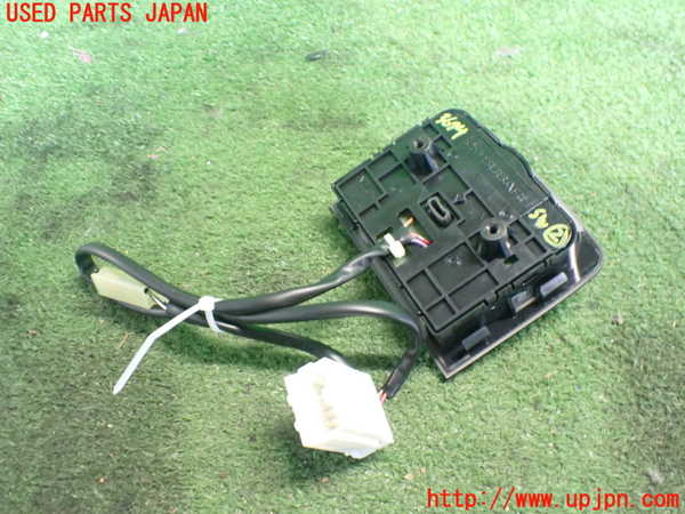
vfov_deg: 46.8
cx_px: 342
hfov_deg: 60.0
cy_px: 257
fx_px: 594
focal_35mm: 30
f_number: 2.3
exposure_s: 1/30
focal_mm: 5.4
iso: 1000
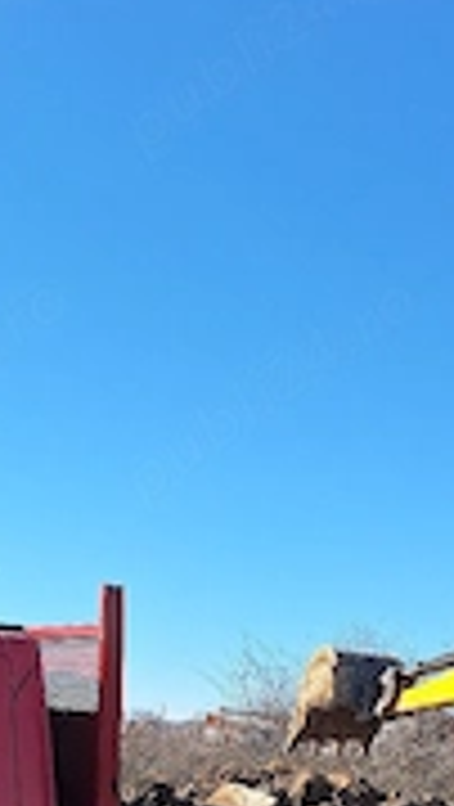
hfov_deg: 21.3
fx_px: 1196
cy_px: 797
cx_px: 360
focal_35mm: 56
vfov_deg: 34.1
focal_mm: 5.54
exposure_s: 1/2500
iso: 40
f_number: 1.8
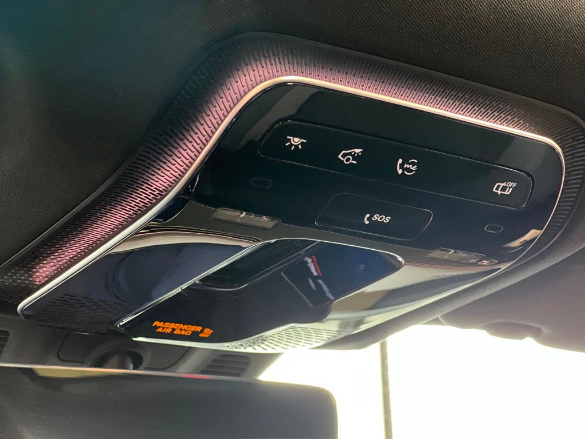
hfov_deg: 25.3
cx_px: 292
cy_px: 220
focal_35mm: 77
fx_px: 1301
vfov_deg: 19.1
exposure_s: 1/15
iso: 500
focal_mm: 9
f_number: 2.8
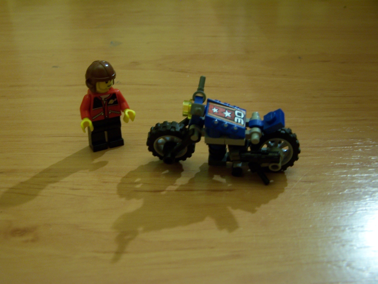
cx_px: 189
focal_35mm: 38
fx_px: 415
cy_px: 142
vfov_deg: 37.7
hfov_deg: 49.0
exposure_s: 1/2
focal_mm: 6.3
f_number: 2.8
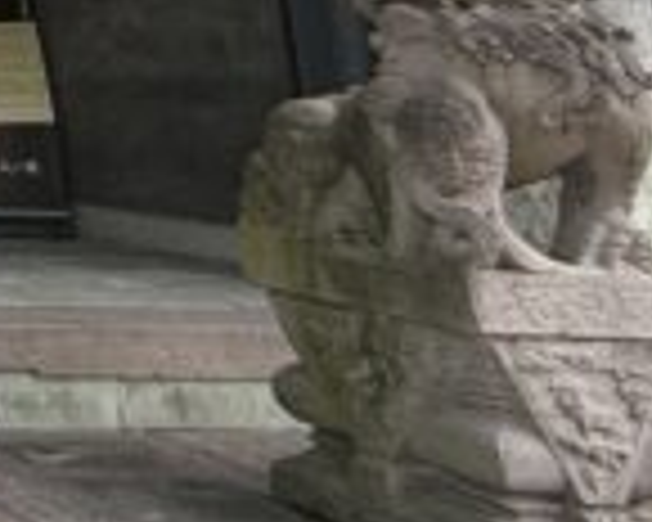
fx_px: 1254
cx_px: -814
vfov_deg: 21.4
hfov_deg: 16.5
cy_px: -140
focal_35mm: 65
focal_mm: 2.22
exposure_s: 1/152
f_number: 2.2
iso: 64
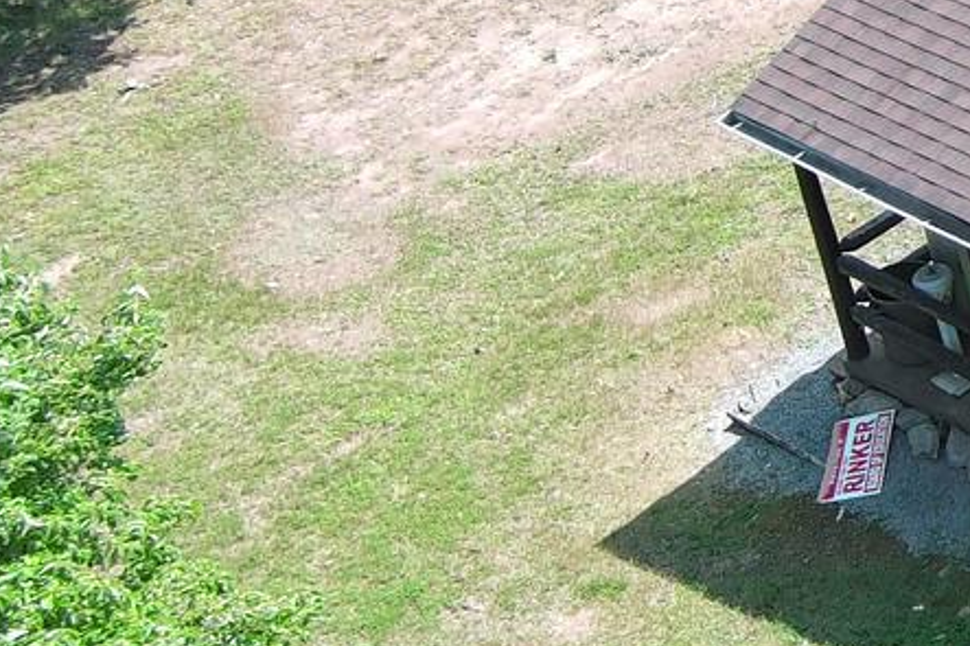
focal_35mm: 134
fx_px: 3609
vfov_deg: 10.0
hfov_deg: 12.5
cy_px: -211
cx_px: 2216
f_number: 2.8
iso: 100
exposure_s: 1/360
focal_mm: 10.57
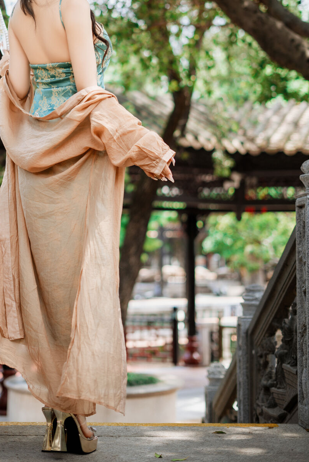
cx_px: 82
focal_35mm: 75
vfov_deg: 26.7
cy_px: 134
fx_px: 965
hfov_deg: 18.1
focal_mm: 50
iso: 100
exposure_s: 1/320
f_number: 2
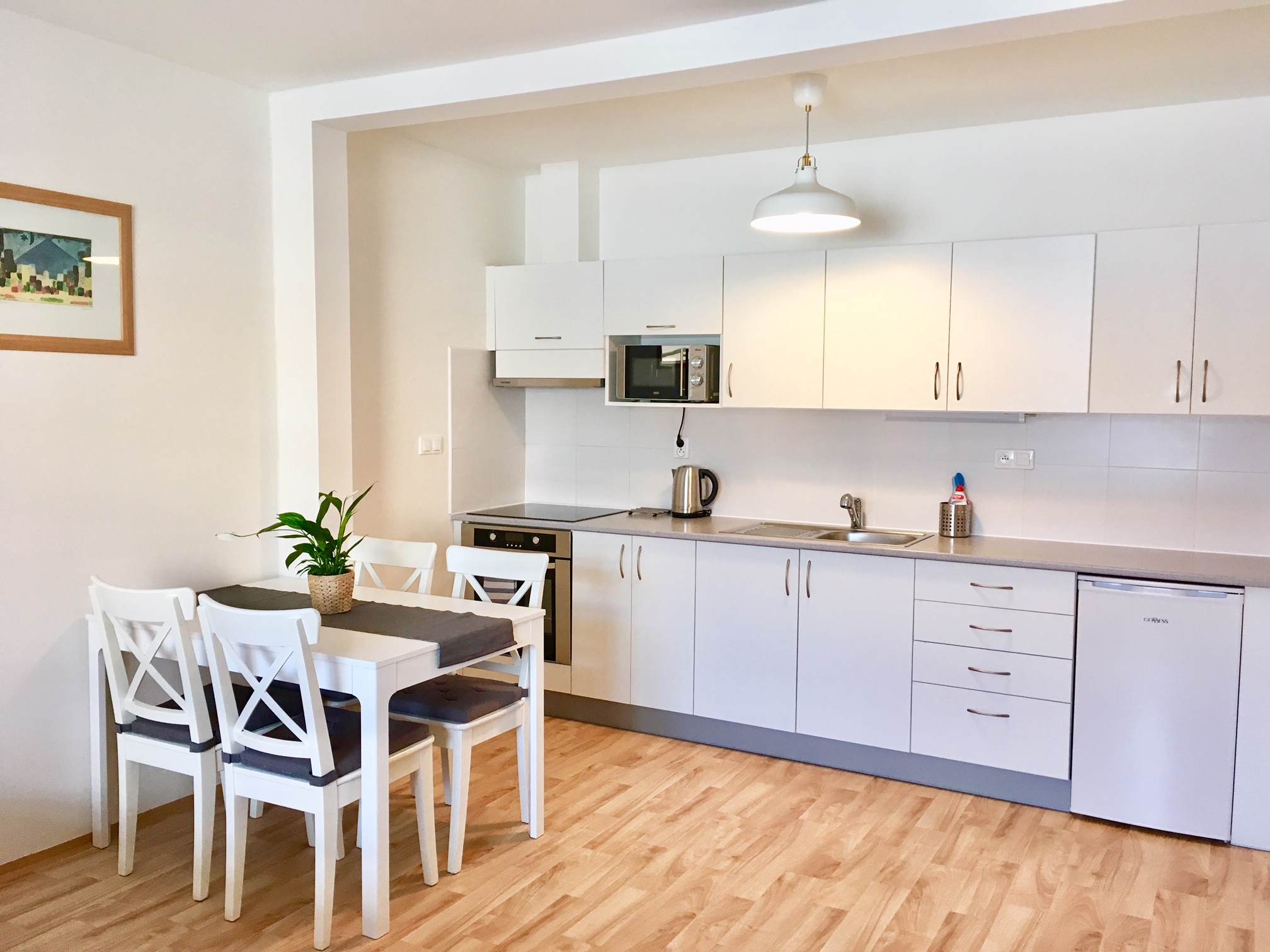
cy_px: 476
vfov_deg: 48.2
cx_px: 635
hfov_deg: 61.7
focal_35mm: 29
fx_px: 1064
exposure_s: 1/33
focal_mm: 4.15
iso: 50
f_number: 2.2
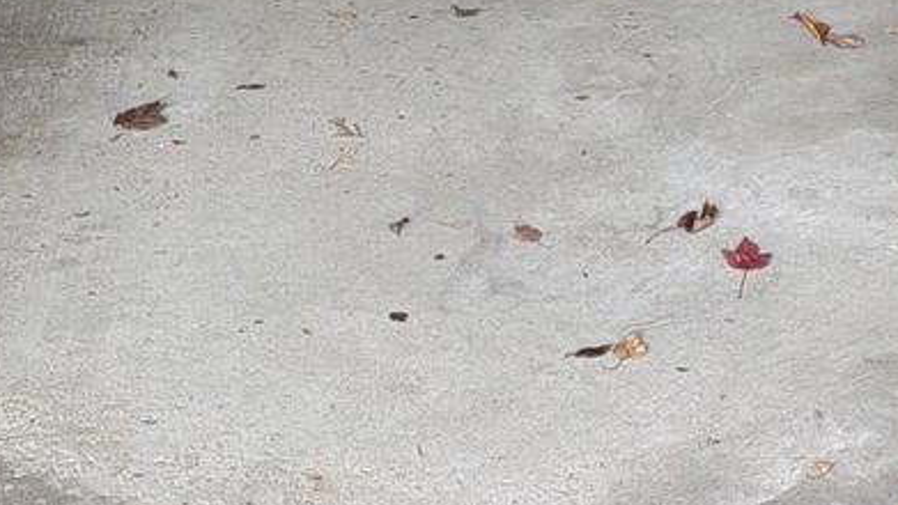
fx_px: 3262
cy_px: -801
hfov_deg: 15.6
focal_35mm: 137
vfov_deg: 8.0
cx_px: 668
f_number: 1.78
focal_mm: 6.76
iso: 50
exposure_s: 1/126
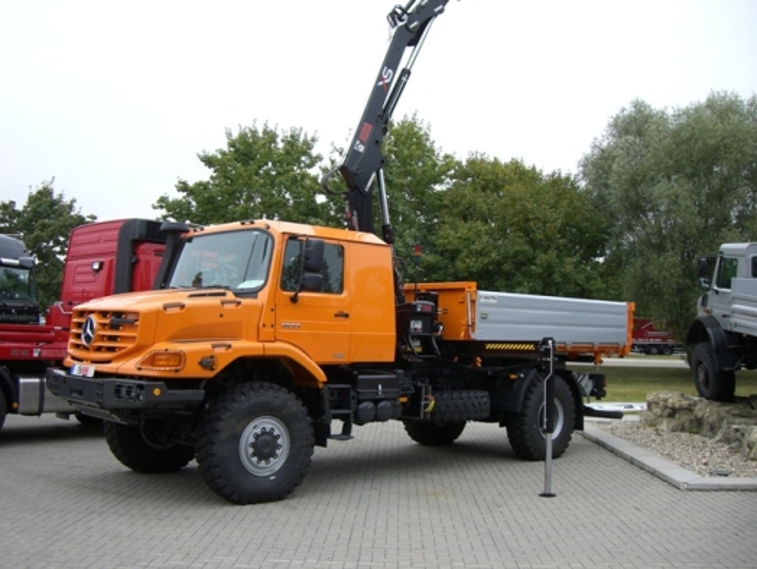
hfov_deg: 47.8
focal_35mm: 39
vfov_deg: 36.9
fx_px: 854
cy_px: 279
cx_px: 378
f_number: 2.7
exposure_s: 1/320
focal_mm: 6.2
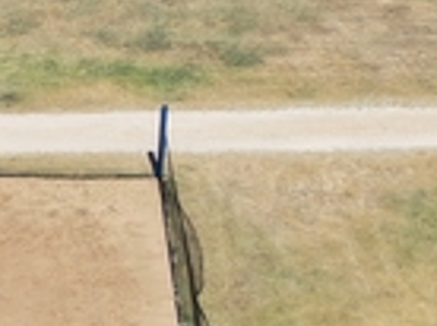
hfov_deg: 6.0
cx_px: -428
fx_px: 4096
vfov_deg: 4.6
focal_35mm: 325
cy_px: 348
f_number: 2.8
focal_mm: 19.35
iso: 100
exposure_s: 1/1250
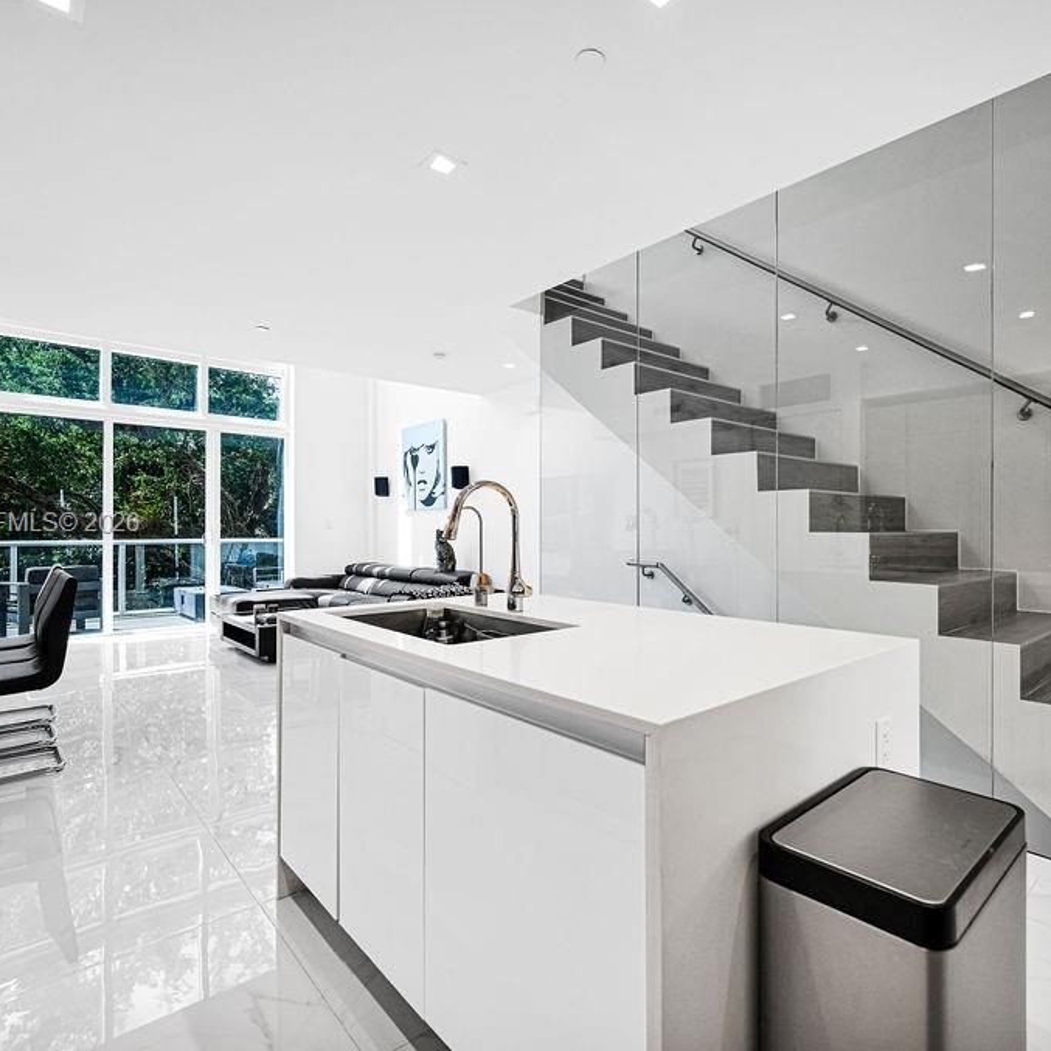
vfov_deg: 80.7
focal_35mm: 18
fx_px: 618
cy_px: 526
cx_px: 607
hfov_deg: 80.2
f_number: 4
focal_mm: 14
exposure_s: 1/60
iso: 100
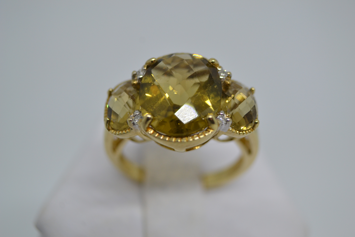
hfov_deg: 35.1
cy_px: 118
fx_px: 562
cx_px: 178
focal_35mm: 57
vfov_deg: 23.8
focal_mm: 38
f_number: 5.6
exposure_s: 1/60
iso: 400
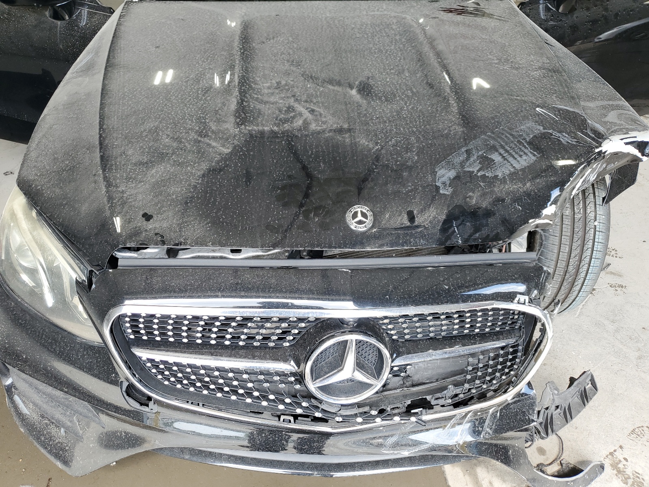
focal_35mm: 26
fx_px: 487
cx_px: 324
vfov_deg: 53.1
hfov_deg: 67.3
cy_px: 244
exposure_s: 1/182
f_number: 1.5
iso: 50
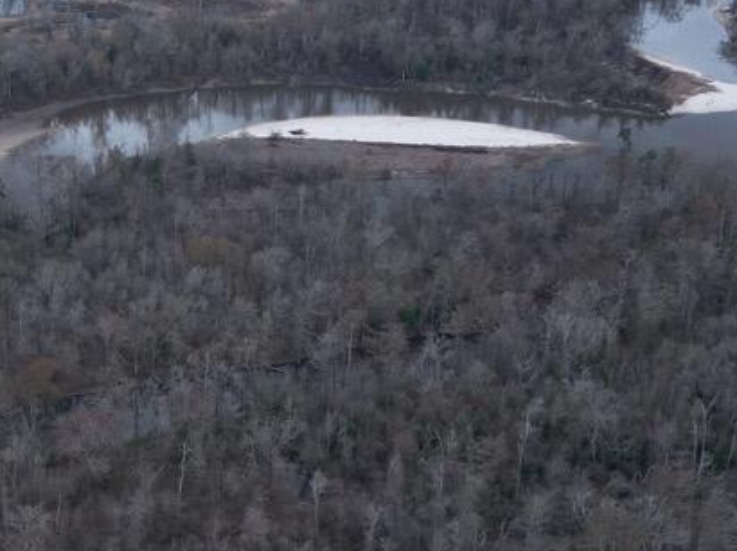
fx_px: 1596
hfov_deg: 25.6
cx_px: 171
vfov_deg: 19.4
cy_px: 449
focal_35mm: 75
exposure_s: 1/800
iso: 100
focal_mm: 6.72
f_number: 1.7
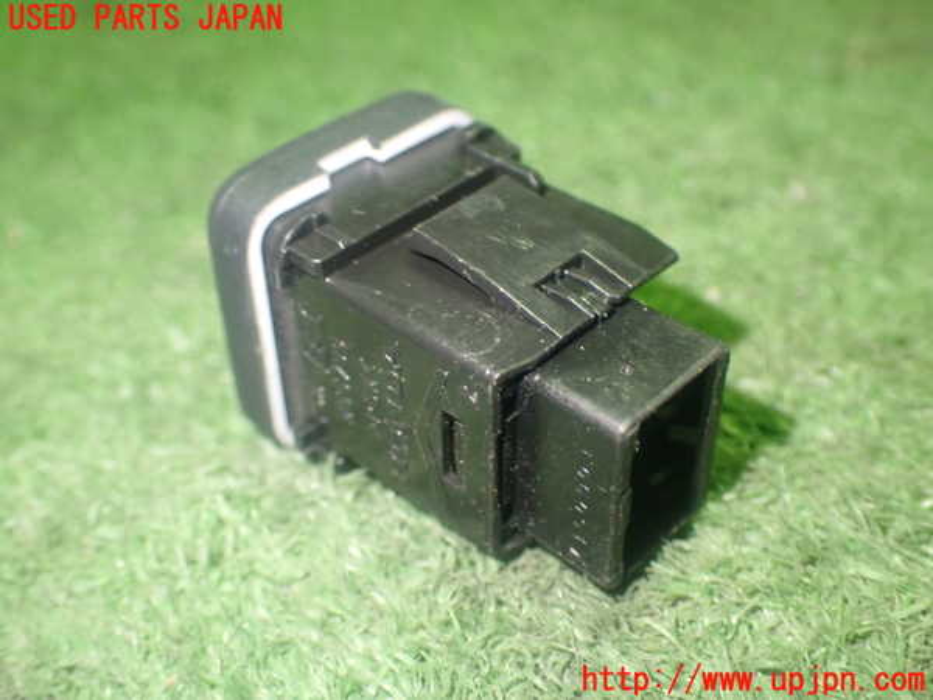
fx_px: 1186
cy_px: 350
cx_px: 466
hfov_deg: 42.9
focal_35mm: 44
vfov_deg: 32.9
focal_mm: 7.84
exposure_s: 1/40
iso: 800
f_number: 2.9
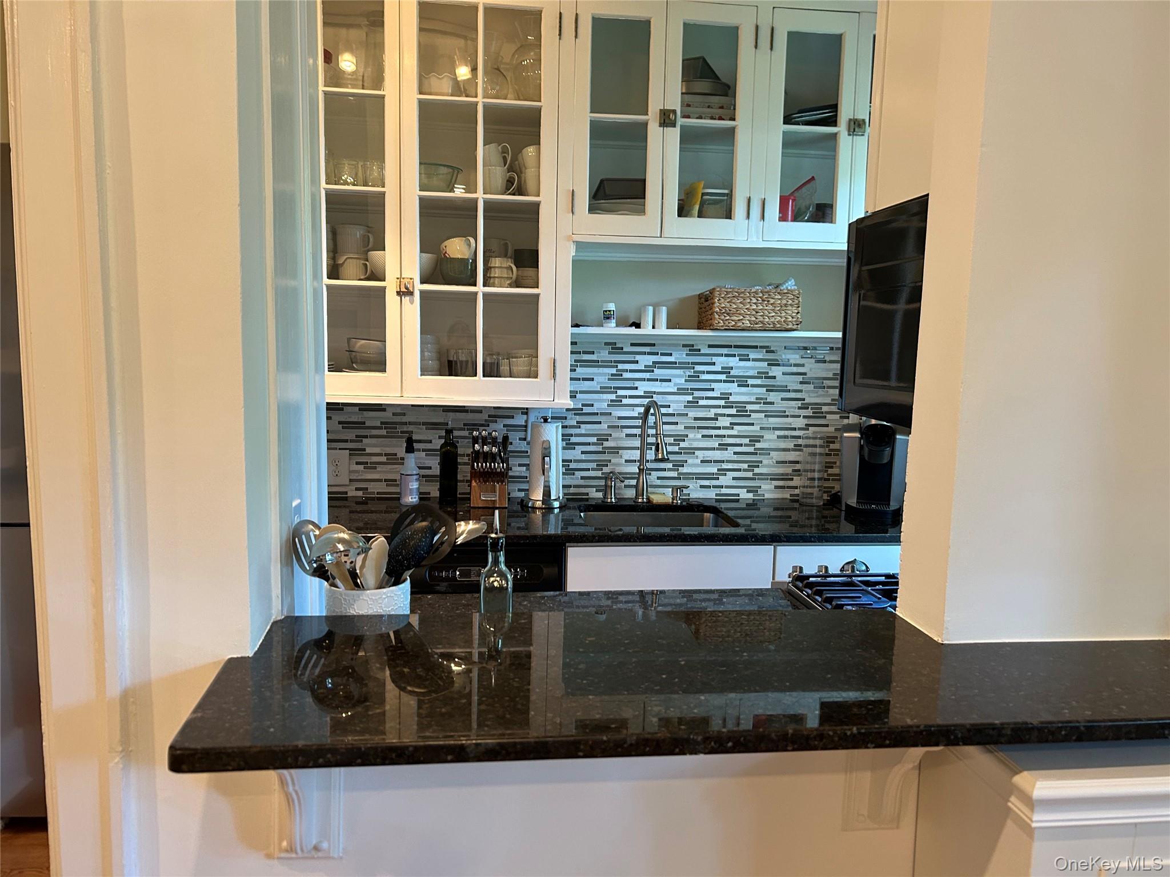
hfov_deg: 67.3
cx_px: 585
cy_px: 438
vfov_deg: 53.1
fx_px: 879
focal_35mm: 26
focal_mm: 5.7
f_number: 1.5
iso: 160
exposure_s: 1/60
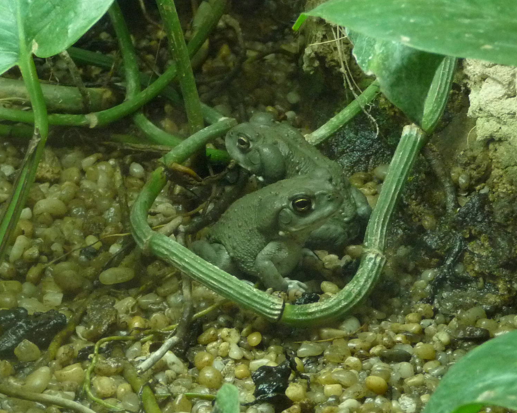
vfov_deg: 12.1
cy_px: 207
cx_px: 265
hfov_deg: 15.2
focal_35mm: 127
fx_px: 1943
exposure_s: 1/20
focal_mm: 12.2
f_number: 4.6
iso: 400
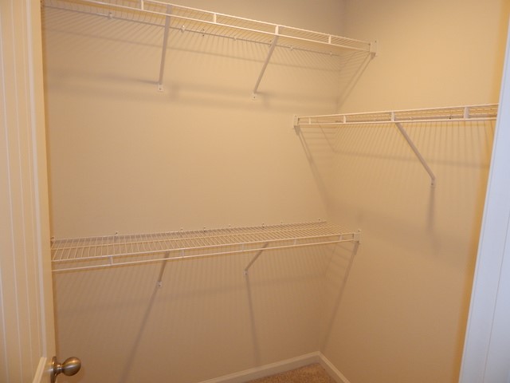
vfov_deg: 61.1
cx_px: 255
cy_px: 192
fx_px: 324
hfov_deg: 76.4
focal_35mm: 22
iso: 180
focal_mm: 4
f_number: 3
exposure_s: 1/30
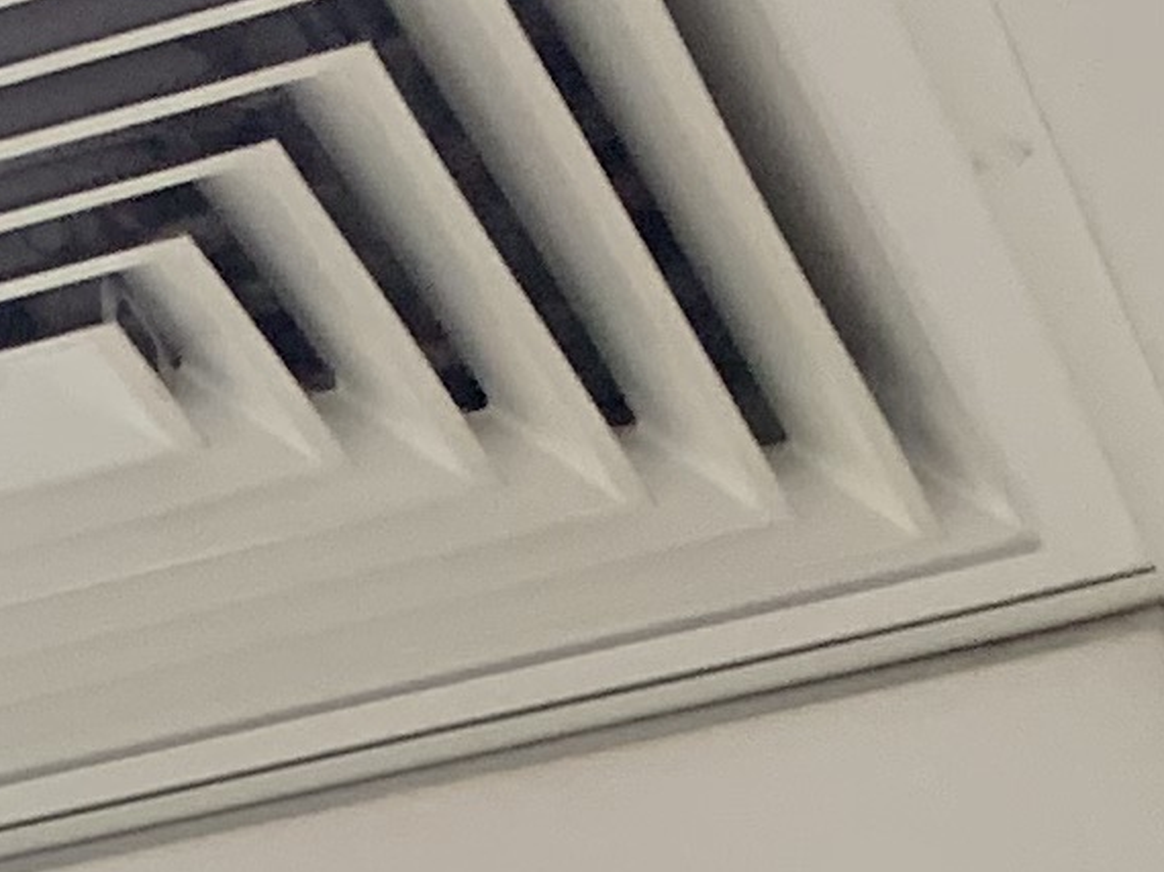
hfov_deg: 10.2
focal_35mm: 184
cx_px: -921
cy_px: 3082
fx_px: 6185
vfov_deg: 6.8
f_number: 1.8
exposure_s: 1/74
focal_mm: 4.25
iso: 100
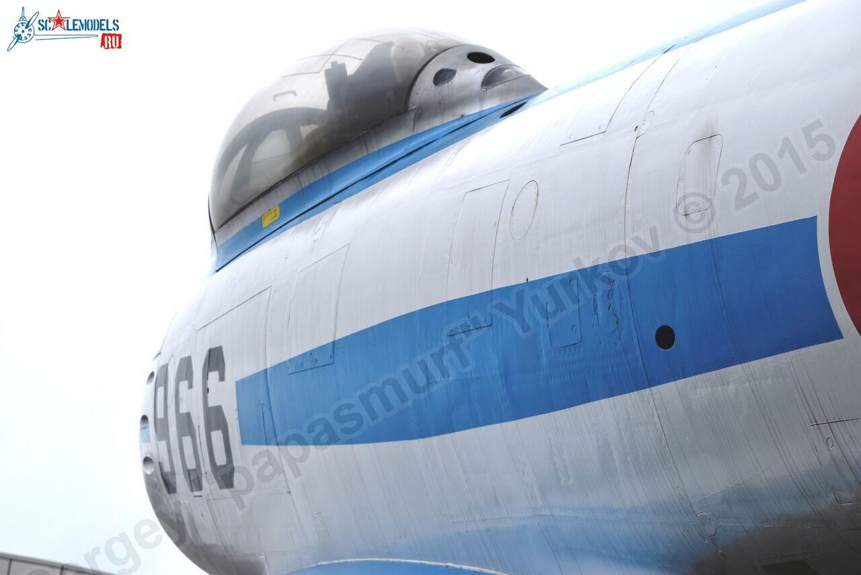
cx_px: 430
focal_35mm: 105
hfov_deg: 19.4
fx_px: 2513
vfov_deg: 13.1
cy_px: 288
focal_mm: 70
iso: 200
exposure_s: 1/400
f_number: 10
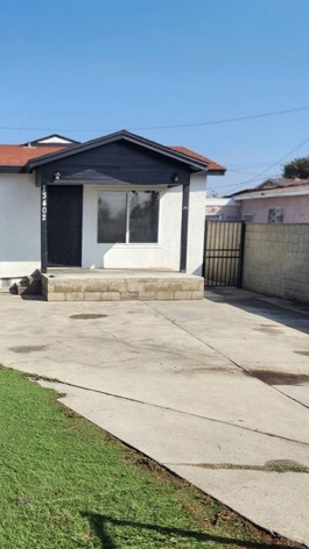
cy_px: 293
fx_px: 496
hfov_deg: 33.0
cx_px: 35
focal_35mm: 34
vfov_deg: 58.0
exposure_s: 1/1108
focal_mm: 6.4
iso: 12
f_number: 1.8
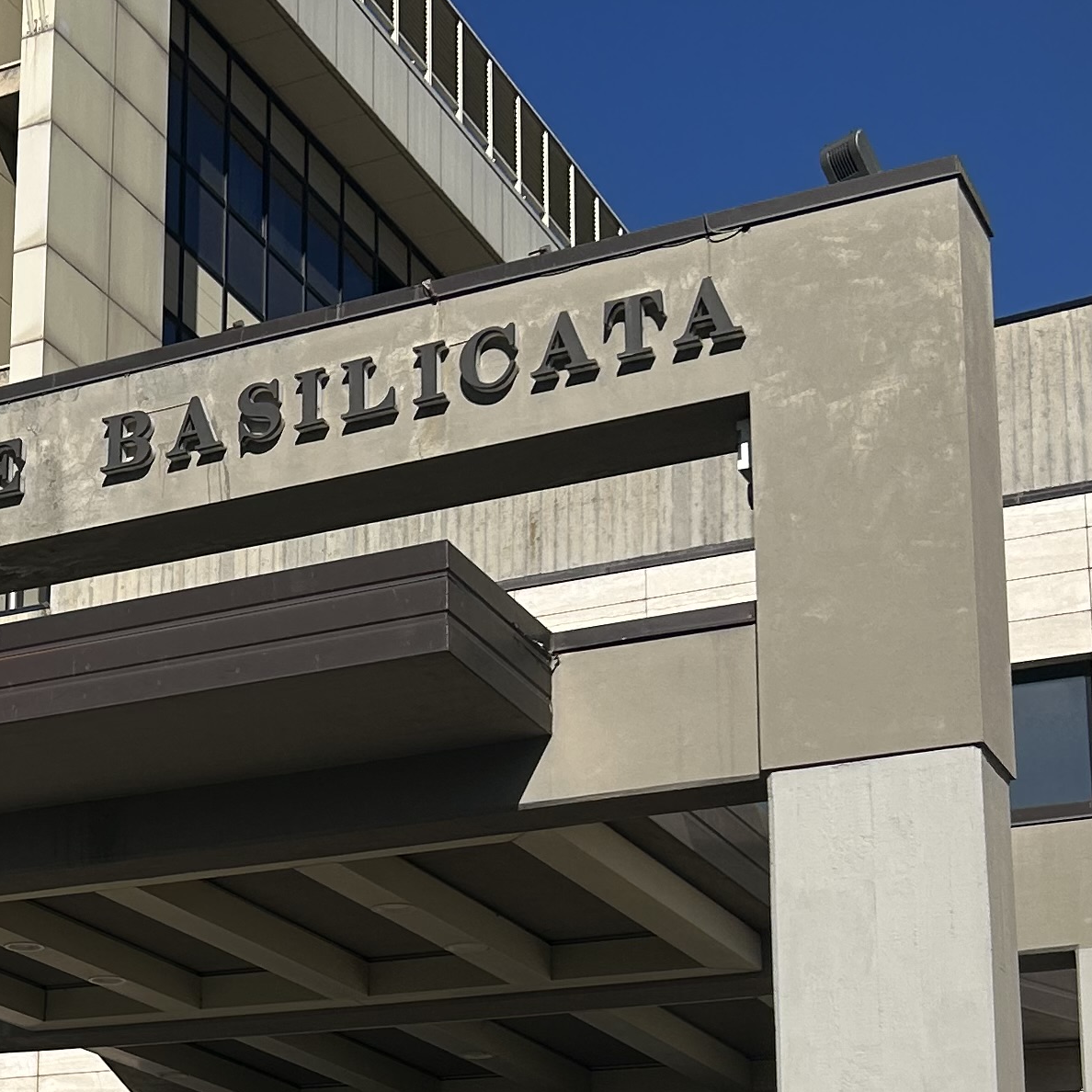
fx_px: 2784
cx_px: -255
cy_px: 971
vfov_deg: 21.7
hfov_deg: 20.6
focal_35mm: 78
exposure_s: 1/9434
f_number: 1.5
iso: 50
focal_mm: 5.7
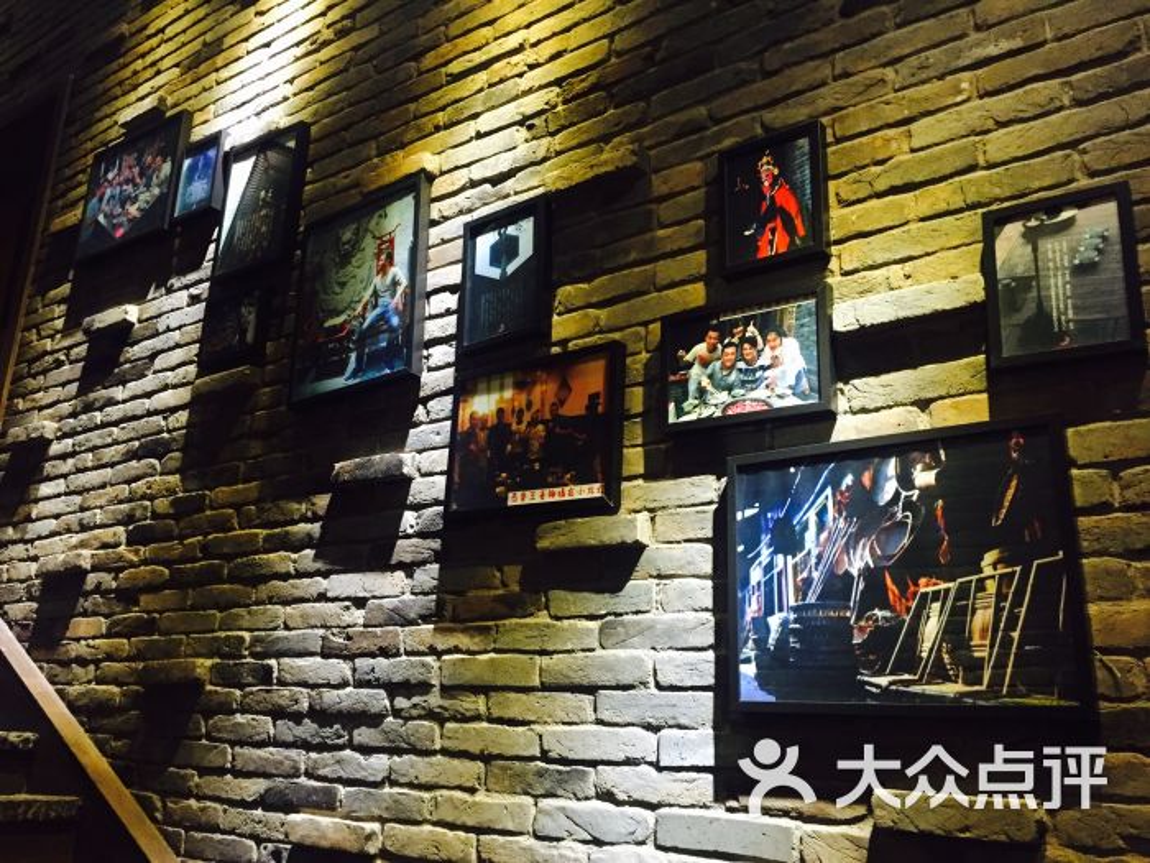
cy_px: 432
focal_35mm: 29
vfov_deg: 48.2
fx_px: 963
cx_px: 575
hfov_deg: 61.7
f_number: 2.2
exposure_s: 1/25
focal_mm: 4.15
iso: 250
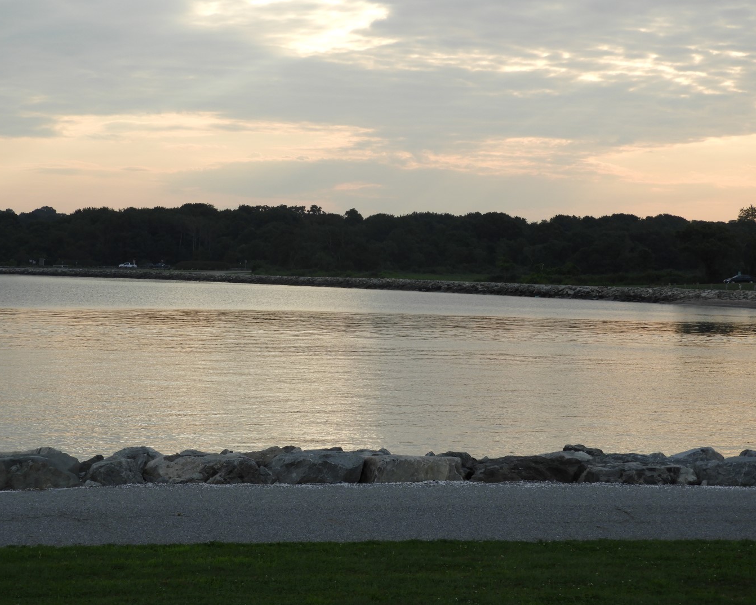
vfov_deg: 17.3
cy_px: 303
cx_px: 372
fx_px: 1992
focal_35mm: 89
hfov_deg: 21.5
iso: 100
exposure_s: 1/250
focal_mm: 15.2
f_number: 4.5
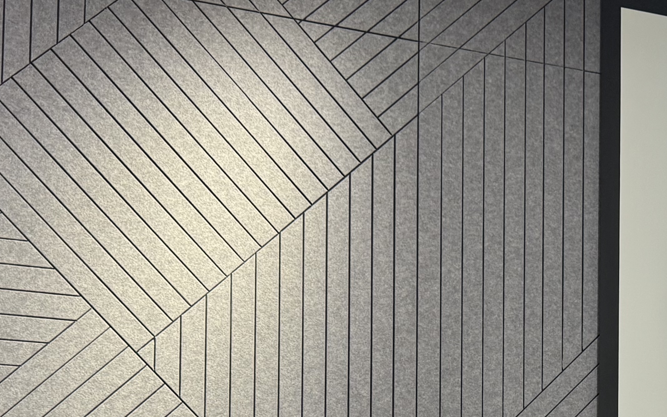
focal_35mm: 68
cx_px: 532
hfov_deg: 29.5
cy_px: 547
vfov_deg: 17.9
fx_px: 1236
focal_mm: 6.76
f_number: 1.78
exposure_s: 1/50
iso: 125
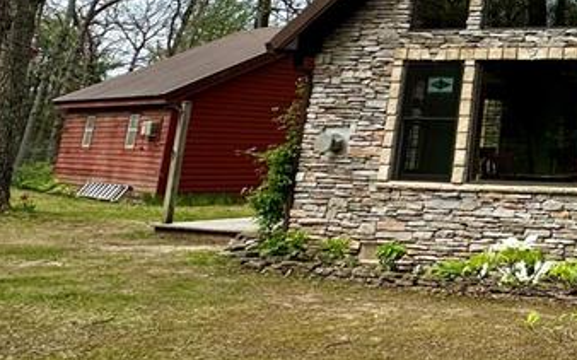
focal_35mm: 45
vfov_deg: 27.3
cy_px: 20
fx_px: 707
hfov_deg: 30.5
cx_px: 814
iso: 50
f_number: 2.2
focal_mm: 2.22
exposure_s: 1/1103
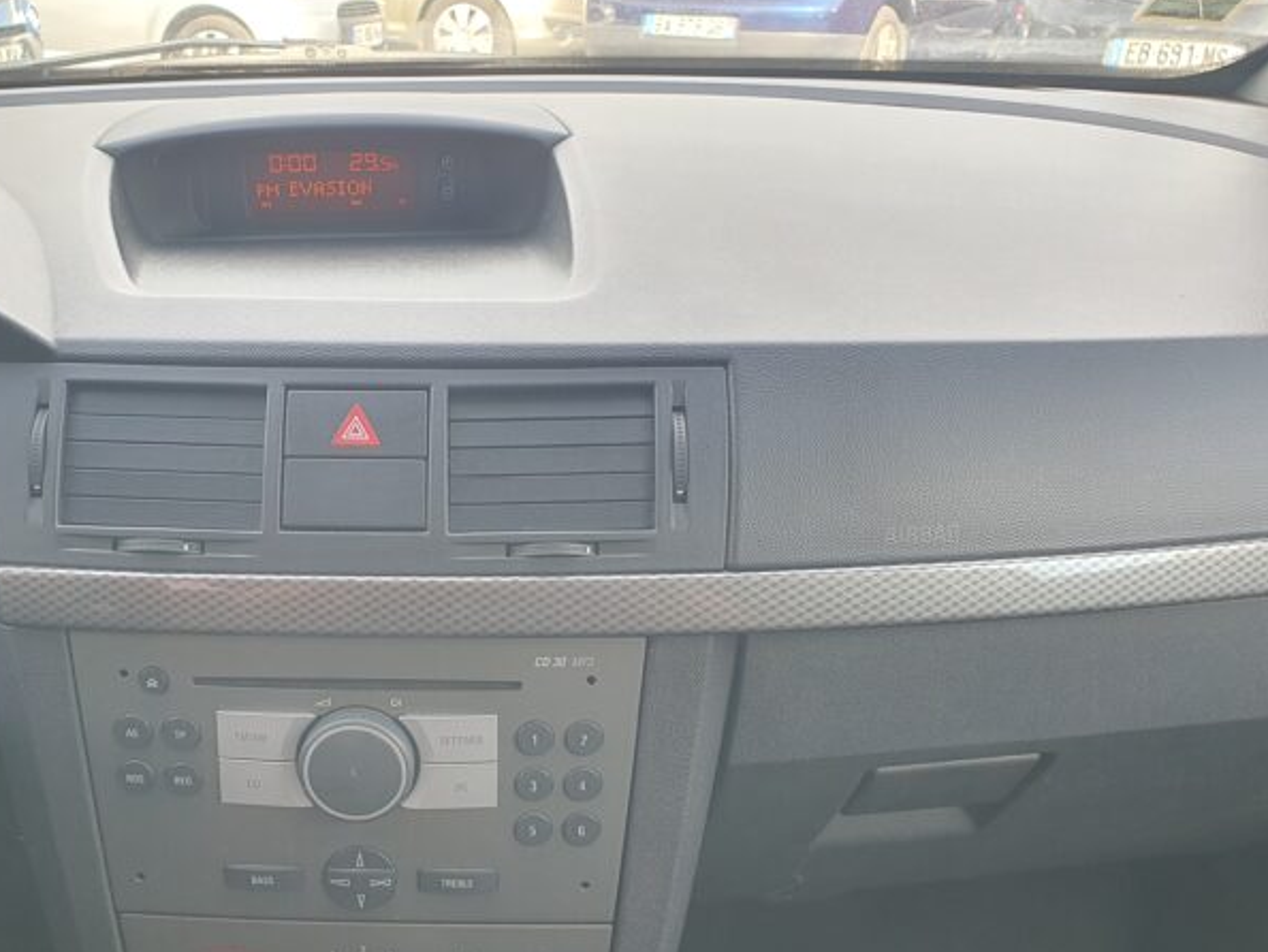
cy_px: 610
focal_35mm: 35
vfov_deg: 40.4
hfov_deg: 51.9
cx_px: 450
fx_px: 1283
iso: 64
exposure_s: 1/100
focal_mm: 4.32
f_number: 2.4
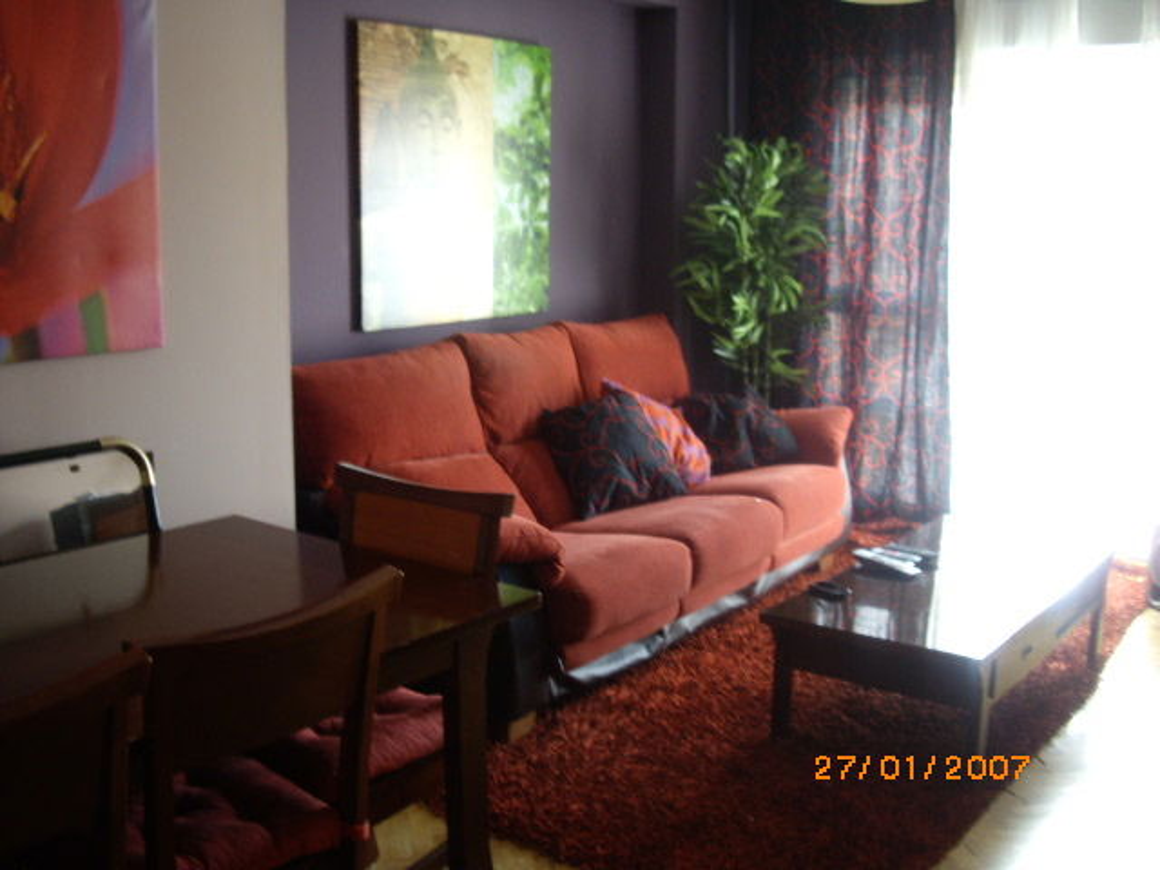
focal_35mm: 38
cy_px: 435
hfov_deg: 49.0
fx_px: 1273
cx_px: 580
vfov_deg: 37.7
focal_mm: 7.9
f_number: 2.8
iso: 200
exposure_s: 1/8
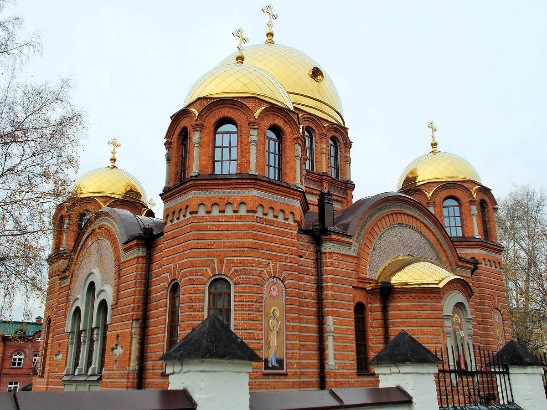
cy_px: 205
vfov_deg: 41.8
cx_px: 274
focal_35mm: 34
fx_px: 537
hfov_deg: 54.0
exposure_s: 1/320
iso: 80
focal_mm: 6
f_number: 3.6
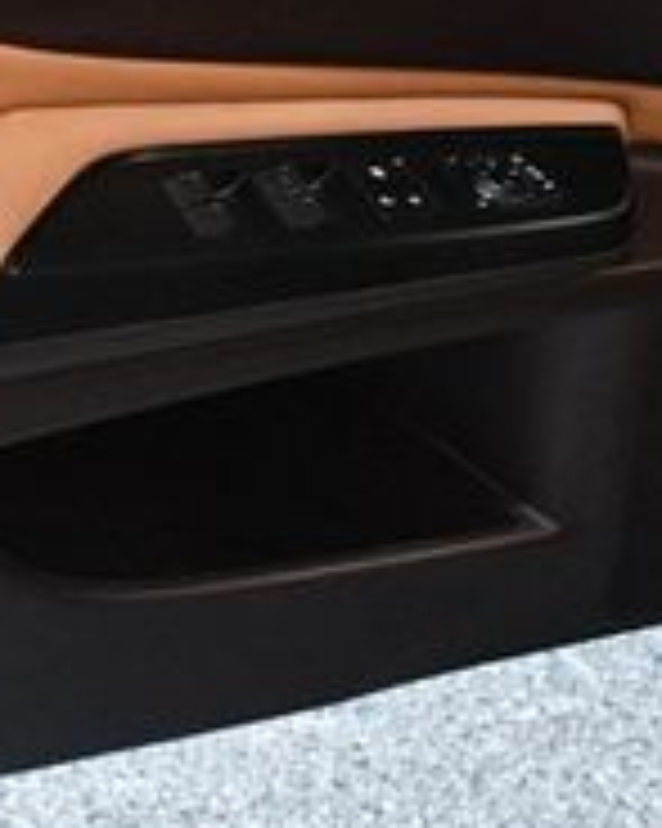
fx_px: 2402
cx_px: -144
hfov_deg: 15.1
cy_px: 50
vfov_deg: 19.2
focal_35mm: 98
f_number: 3.5
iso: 3200
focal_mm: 20
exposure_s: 1/100
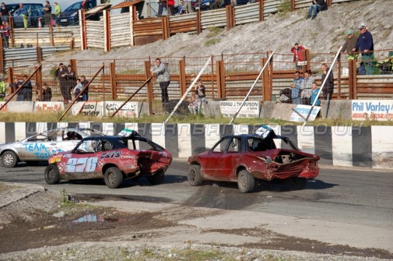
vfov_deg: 11.7
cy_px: 130
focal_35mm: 117
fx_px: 1277
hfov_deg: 17.5
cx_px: 196
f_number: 5.6
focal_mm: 78
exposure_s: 1/1000
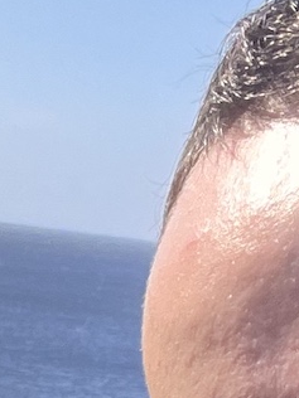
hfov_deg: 8.3
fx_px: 2038
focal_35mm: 177
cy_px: 987
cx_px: -16
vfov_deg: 9.7
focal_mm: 2.71
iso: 32
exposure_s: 1/386
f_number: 2.2
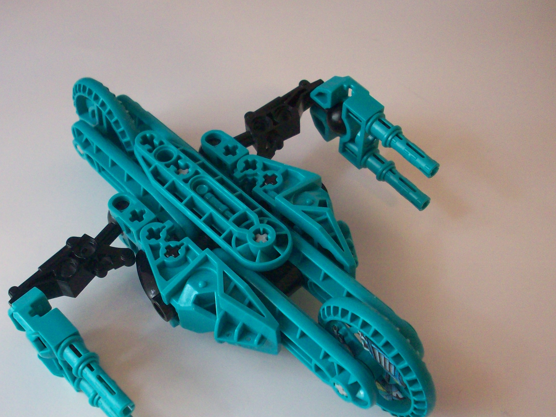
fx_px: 787
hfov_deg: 38.8
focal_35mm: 49
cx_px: 223
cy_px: 250
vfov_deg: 29.6
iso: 160
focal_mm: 6.2
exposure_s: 1/13.2
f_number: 2.8
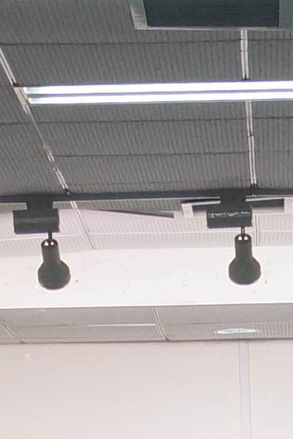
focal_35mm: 251
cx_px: 294
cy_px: 1158
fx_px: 3064
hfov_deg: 5.5
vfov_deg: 7.5
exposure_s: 1/60
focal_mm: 18
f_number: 4
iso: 640
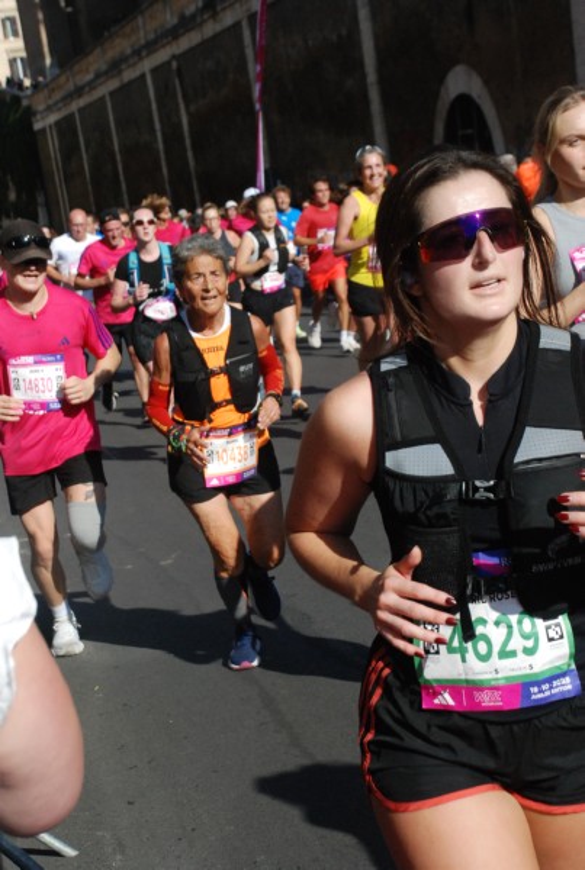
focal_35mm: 75
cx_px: 292
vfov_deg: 26.9
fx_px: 1819
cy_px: 435
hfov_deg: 18.3
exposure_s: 1/2000
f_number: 8
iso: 1000
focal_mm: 50
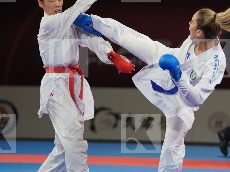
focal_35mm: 250
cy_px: 58
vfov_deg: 5.9
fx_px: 1661
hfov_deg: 7.9
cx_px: 141
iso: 1600
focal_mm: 156
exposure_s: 1/1000
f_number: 2.8
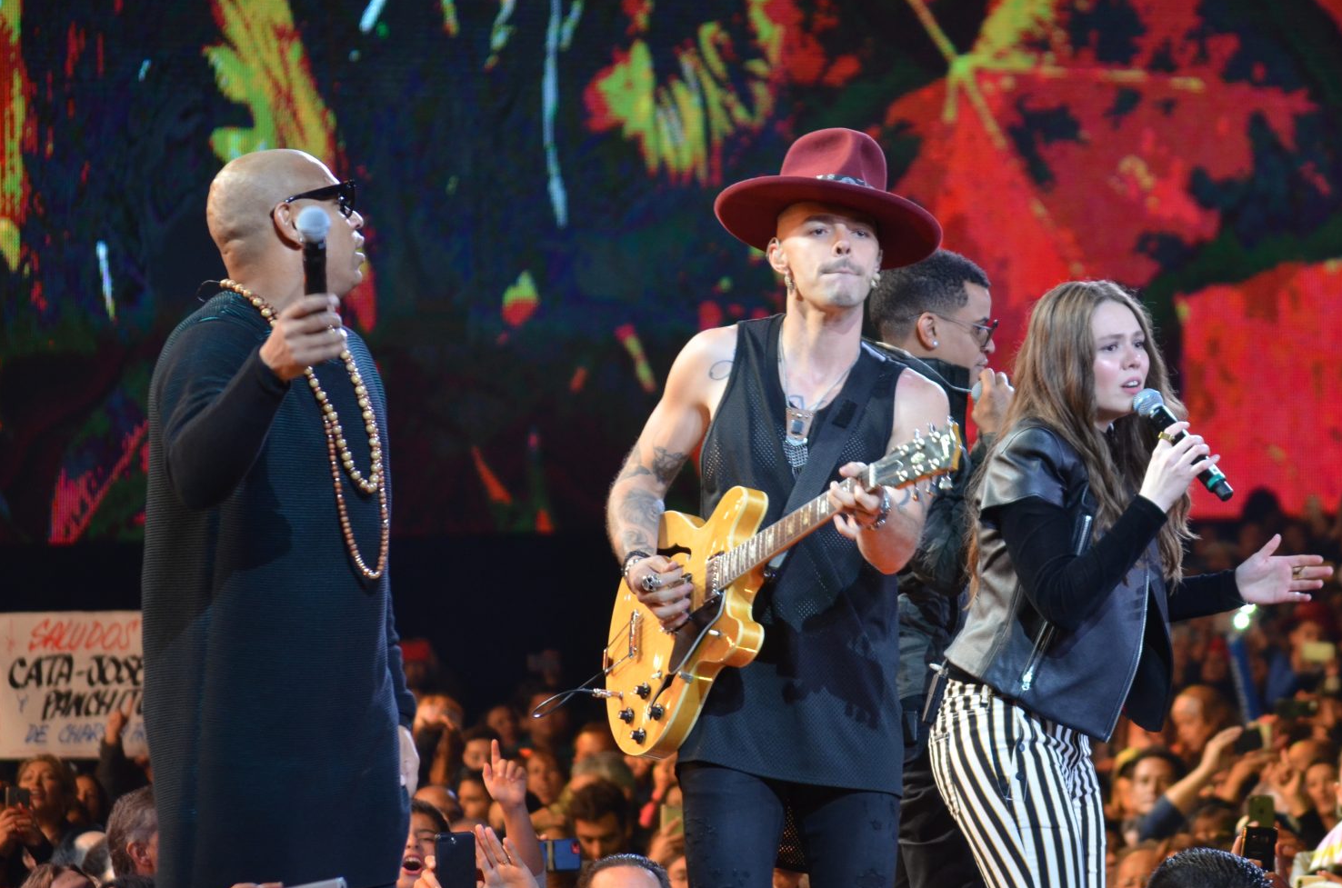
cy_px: 364
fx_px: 9447
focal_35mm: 254
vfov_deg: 5.4
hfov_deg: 8.1
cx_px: 769
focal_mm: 122
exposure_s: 1/125
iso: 800
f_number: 4.8
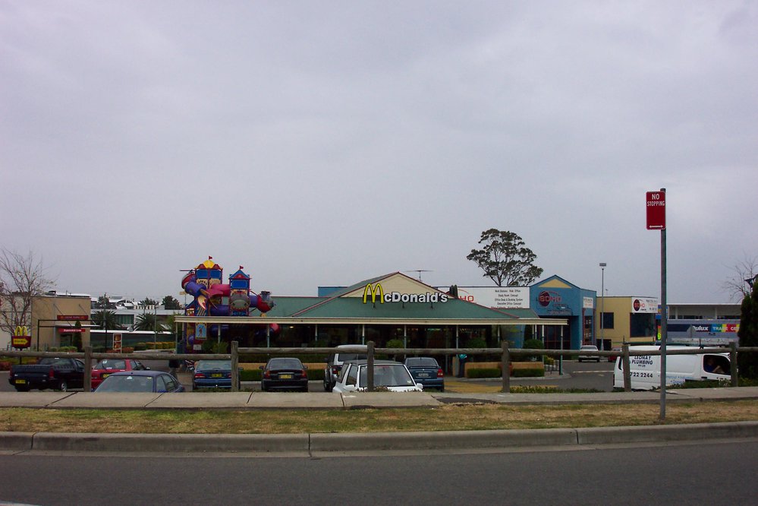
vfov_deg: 37.9
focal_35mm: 35
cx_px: 379
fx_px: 737
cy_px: 253
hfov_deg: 54.4
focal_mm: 7.5
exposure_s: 1/60
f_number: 9.5
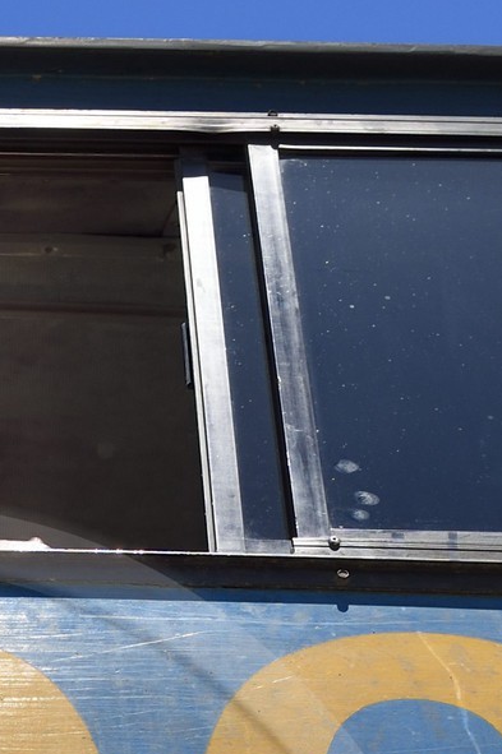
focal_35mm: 118
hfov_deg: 11.3
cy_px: 1100
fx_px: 2472
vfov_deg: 16.0
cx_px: -123
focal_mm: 29
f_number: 10
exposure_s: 1/320
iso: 200
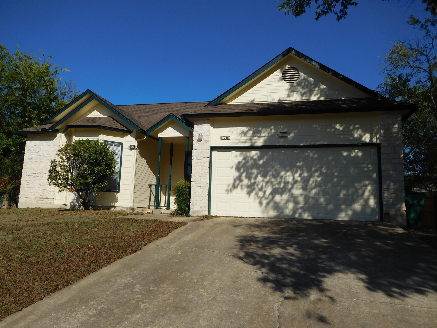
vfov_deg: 54.9
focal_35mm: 25
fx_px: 316
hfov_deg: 69.4
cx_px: 218
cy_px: 164
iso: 125
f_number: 6.8
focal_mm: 4.5
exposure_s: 1/1000
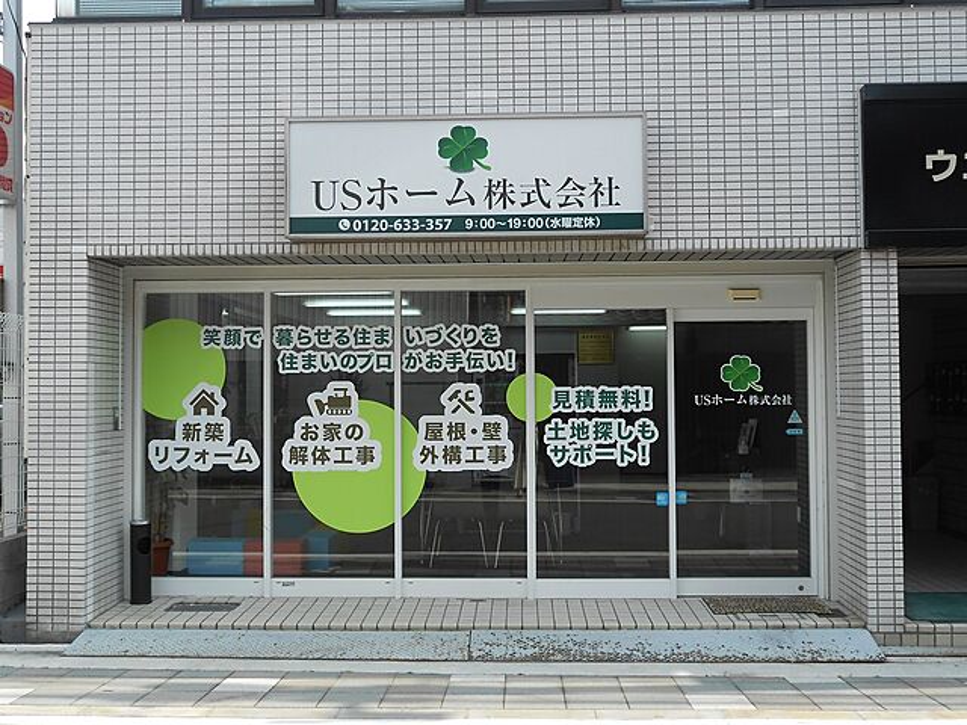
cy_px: 362
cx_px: 484
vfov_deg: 37.7
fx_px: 1062
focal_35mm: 38
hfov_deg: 49.0
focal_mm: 6.8
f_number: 4.2
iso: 80
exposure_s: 1/250
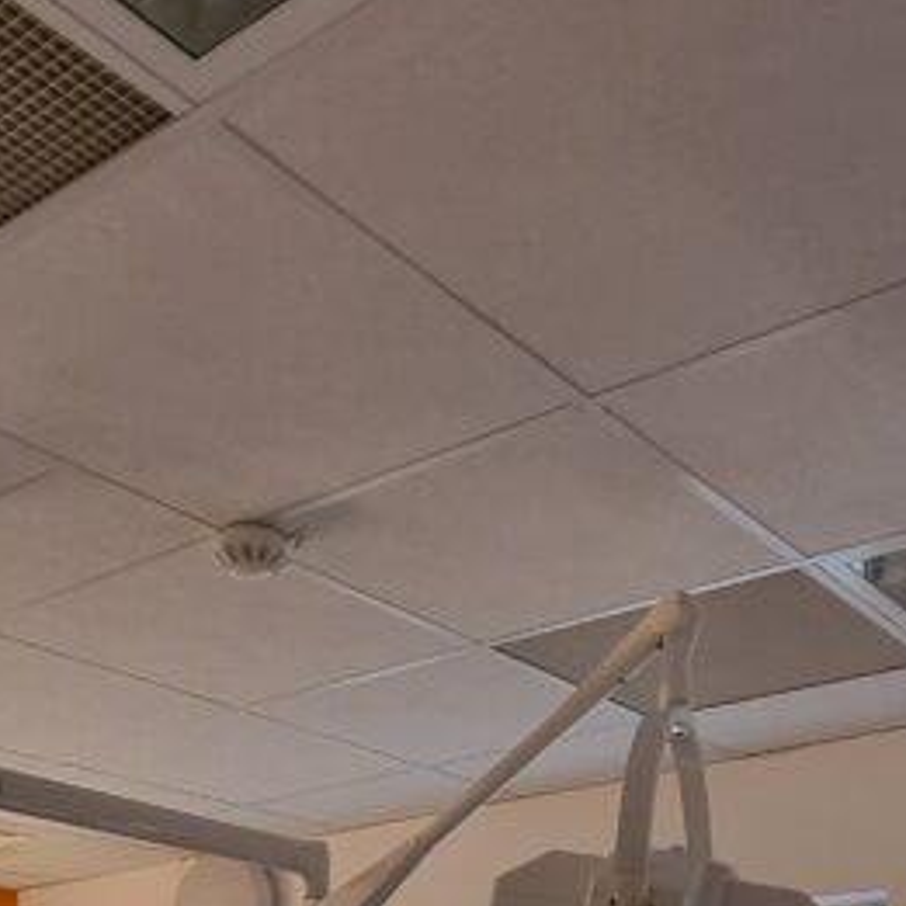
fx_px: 1333
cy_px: 1135
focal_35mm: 45
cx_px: 462
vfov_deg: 30.7
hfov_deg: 37.6
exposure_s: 1/50
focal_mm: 2.2
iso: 200
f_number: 2.2
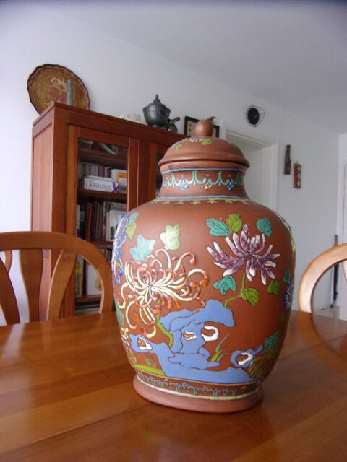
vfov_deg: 71.6
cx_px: 174
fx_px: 321
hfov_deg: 56.8
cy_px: 231
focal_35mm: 24
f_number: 3.3
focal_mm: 4.3
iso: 200
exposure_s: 1/21
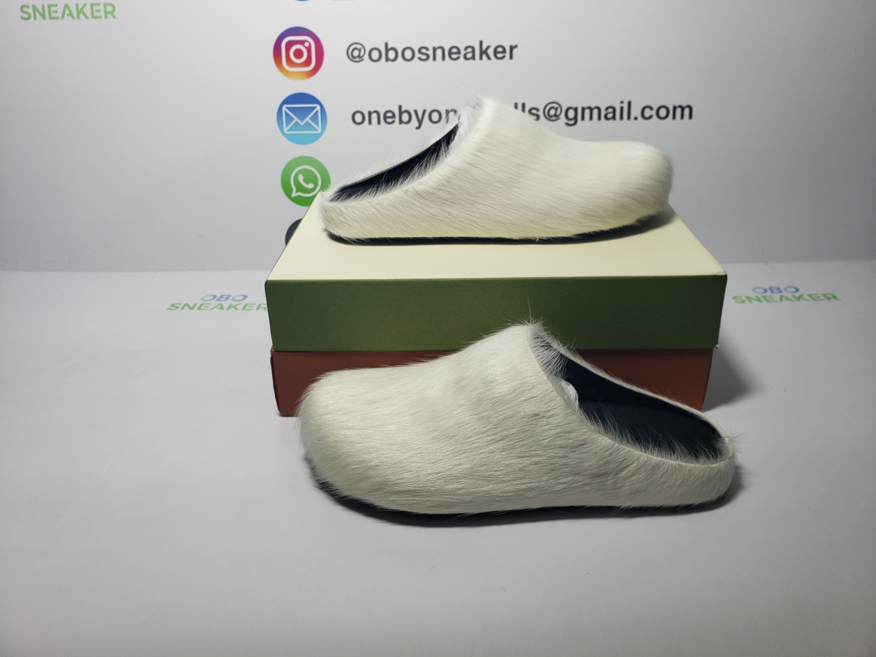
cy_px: 328
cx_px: 438
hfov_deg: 67.3
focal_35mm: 26
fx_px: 658
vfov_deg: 53.1
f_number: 2.4
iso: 50
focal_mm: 4.3
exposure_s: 1/234
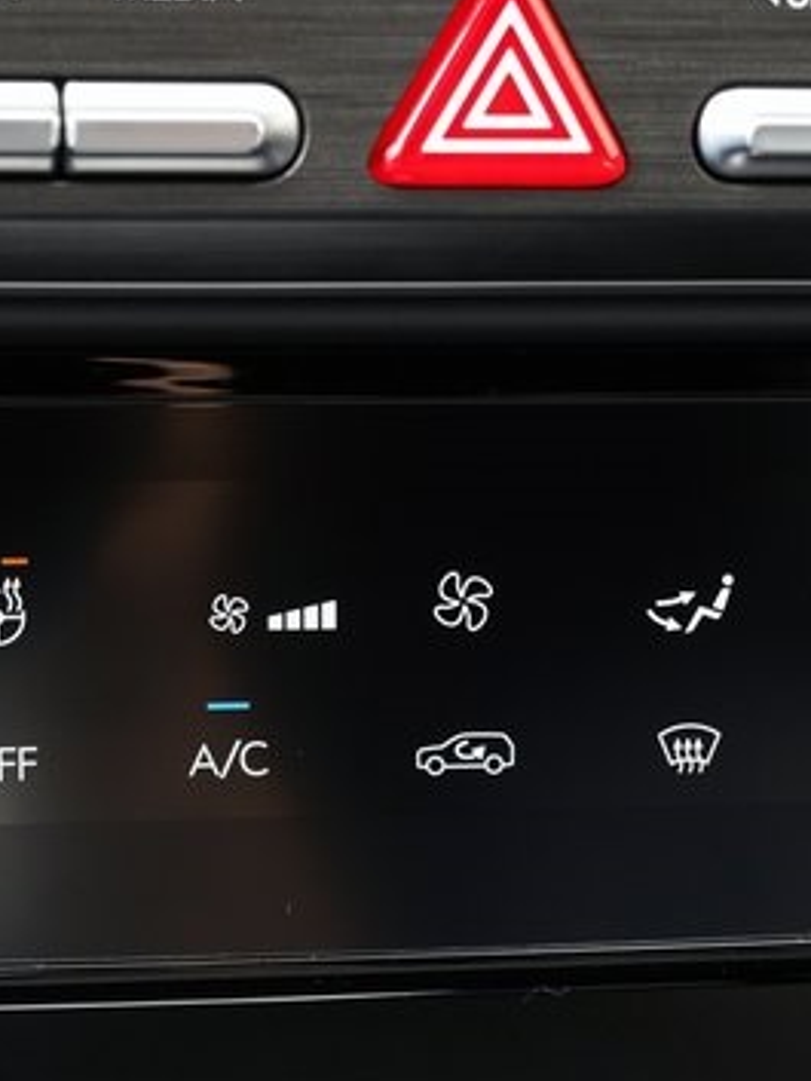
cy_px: 611
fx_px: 3216
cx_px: 379
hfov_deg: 14.4
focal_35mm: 103
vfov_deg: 19.1
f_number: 6.3
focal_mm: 37
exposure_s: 1/40
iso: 1000
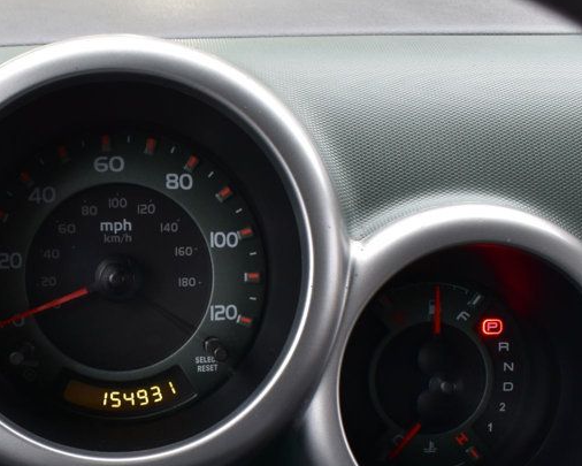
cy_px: 370
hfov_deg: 32.4
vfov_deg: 26.2
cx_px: 145
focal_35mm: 57
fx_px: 982
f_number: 6.3
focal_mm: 20
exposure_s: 1/15
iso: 560
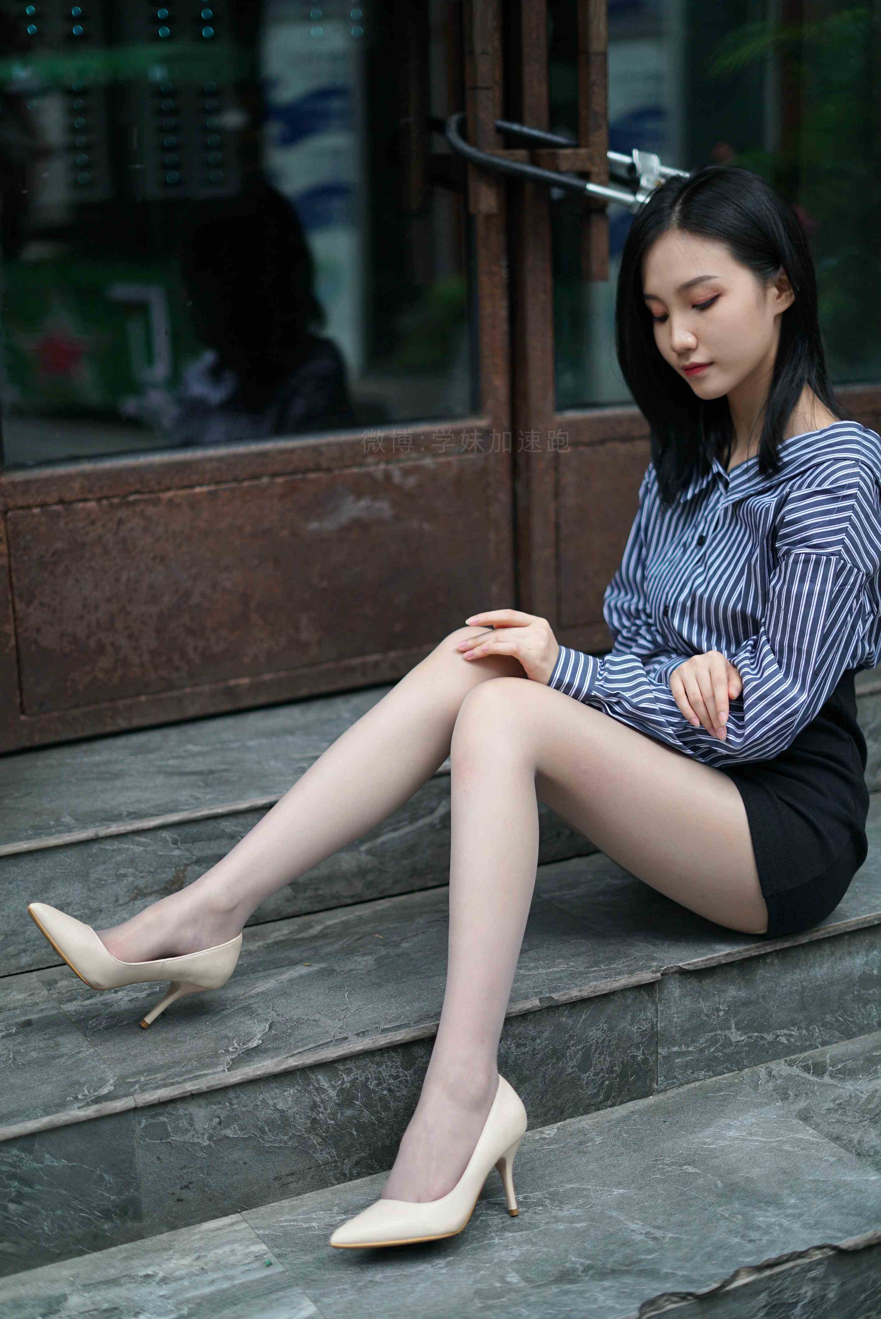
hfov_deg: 27.0
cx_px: 440
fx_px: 1833
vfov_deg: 39.6
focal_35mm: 50
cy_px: 660
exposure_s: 1/500
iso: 160
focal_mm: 50
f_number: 1.8
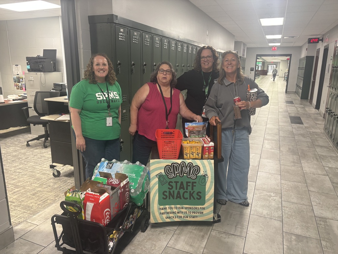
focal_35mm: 26
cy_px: 127
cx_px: 169
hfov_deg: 67.3
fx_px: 254
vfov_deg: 53.1
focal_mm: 5.96
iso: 200
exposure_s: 1/59
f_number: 1.6
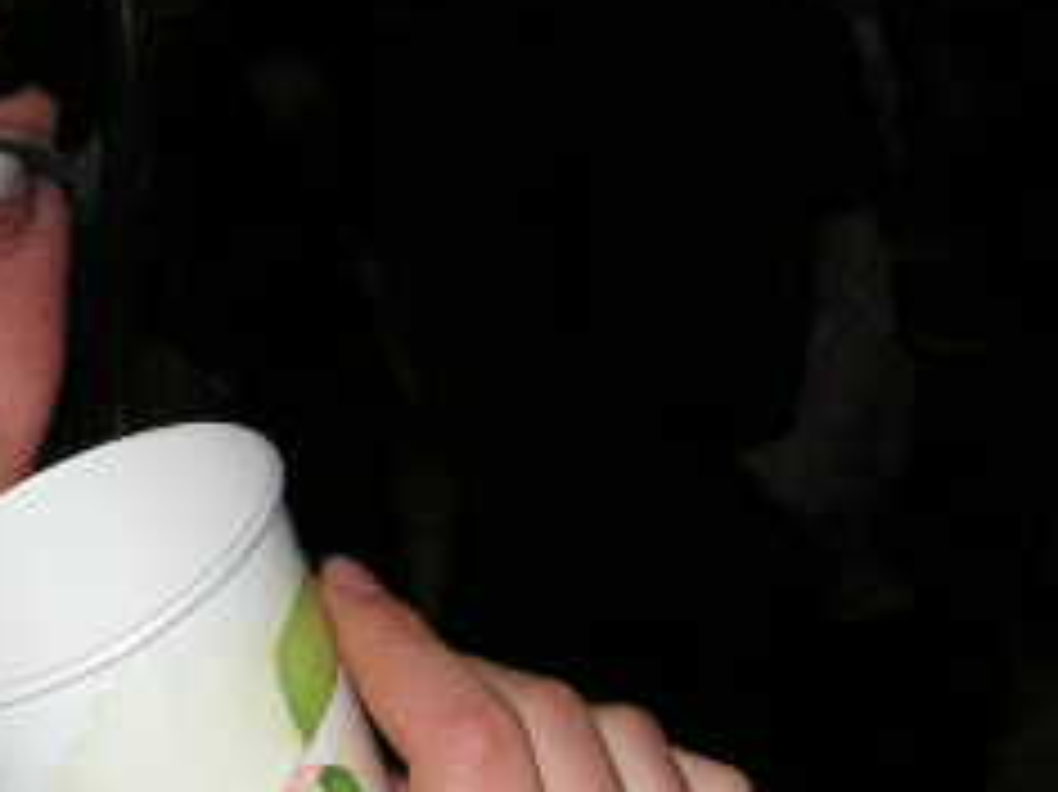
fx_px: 2994
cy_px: 405
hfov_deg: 19.1
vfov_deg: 15.1
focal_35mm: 98
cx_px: -167
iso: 200
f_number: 3.2
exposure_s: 1/40
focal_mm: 6
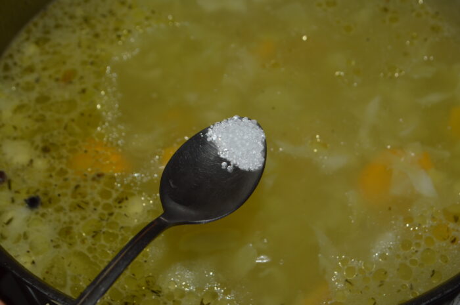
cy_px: 152
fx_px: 804
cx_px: 230
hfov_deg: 31.9
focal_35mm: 63
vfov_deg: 21.5
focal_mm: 42
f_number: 8
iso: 100
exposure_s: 1/60
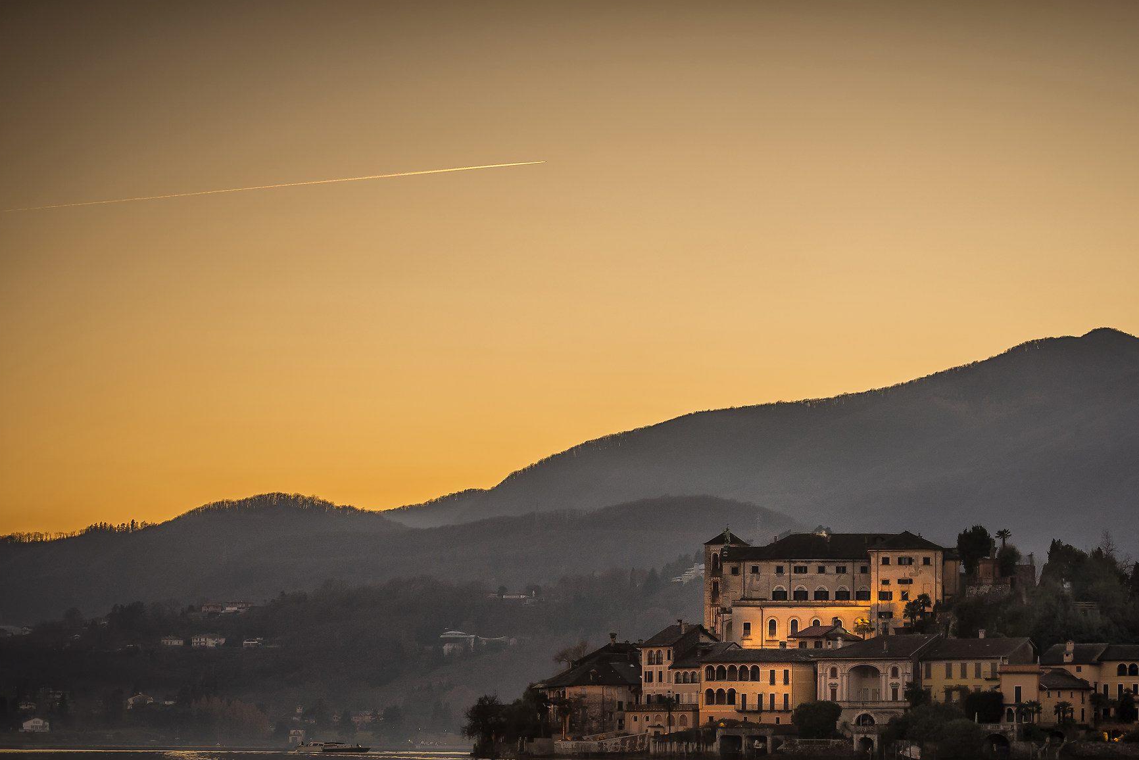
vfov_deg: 14.1
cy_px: 523
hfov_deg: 21.0
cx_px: 685
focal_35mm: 97
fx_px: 3070
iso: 400
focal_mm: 70
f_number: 2.8
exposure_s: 1/250
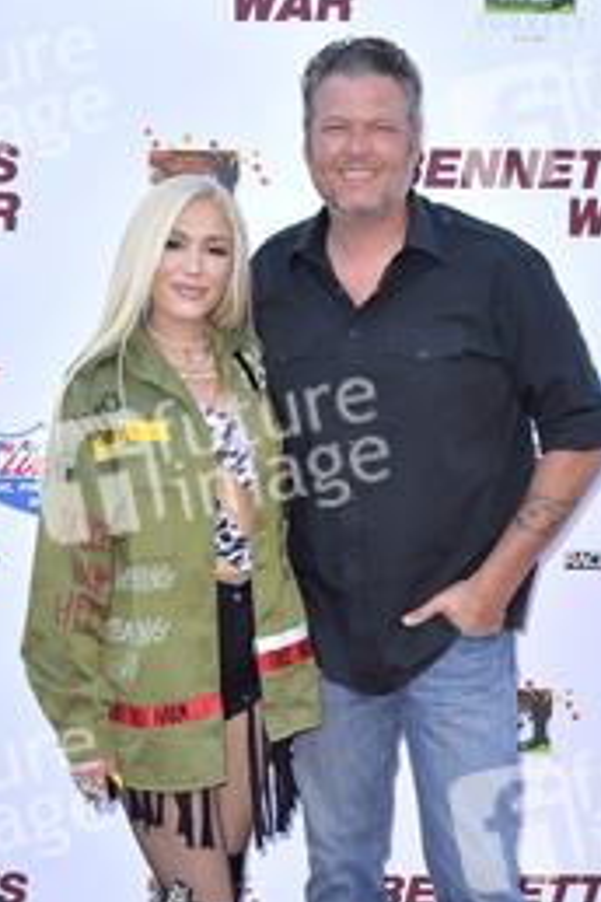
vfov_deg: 33.5
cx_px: 313
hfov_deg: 23.0
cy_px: 636
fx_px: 1477
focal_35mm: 59
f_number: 7.1
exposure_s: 1/250
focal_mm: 38
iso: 250
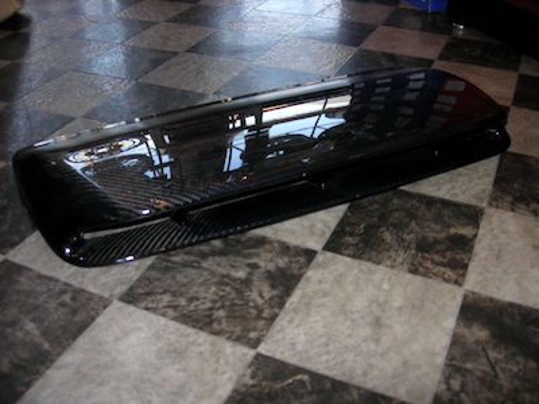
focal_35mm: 38
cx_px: 270
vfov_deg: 37.7
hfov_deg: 49.0
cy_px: 202
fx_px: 592
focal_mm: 7.8
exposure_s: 1/60.1
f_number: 2.8
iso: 64
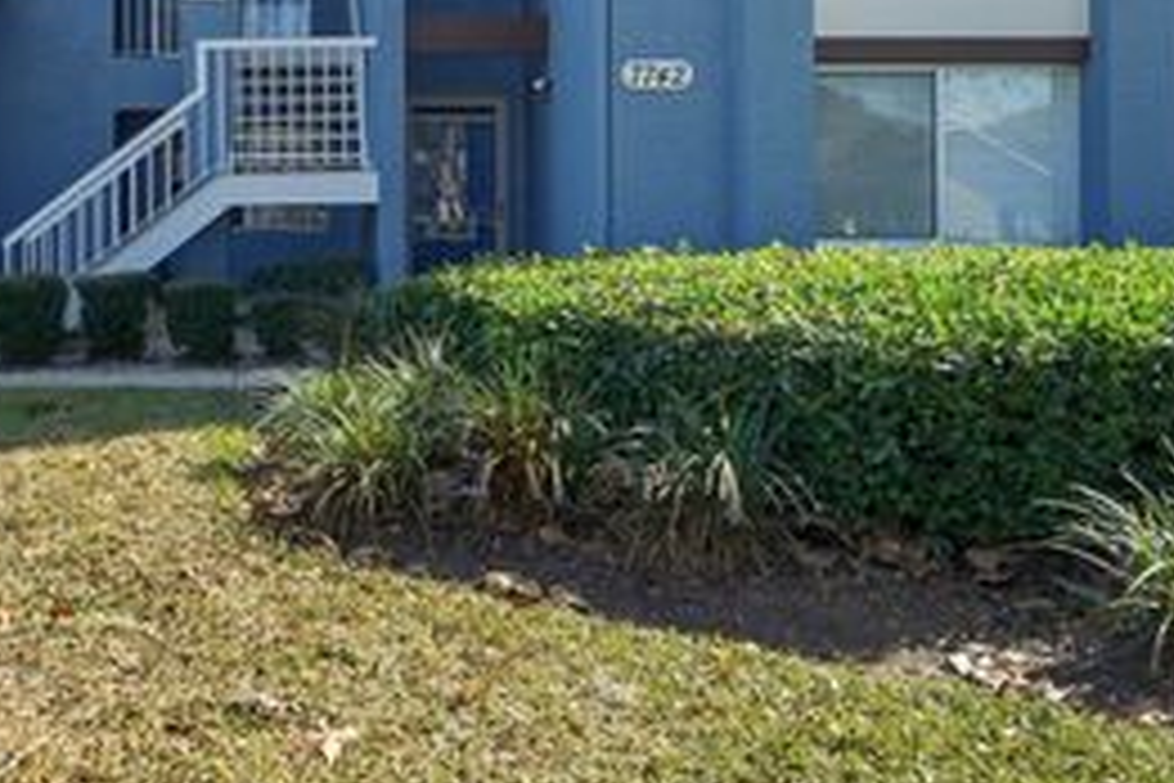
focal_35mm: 44
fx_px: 1435
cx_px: 189
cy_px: 202
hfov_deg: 42.0
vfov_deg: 30.0
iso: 250
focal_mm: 23
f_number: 2.8
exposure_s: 1/3200
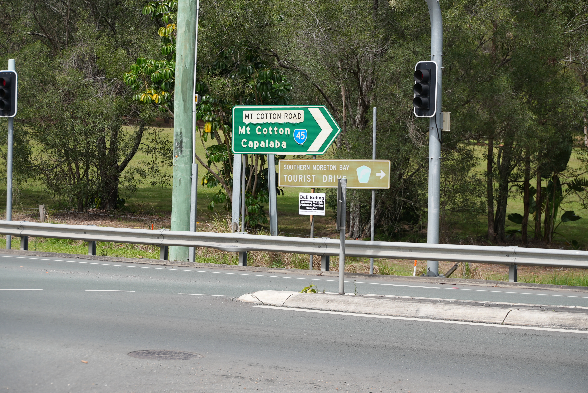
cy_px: 196
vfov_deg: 15.0
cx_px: 294
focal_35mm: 91
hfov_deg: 22.4
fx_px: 1487
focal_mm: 91
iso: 80
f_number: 5.6
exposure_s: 1/320
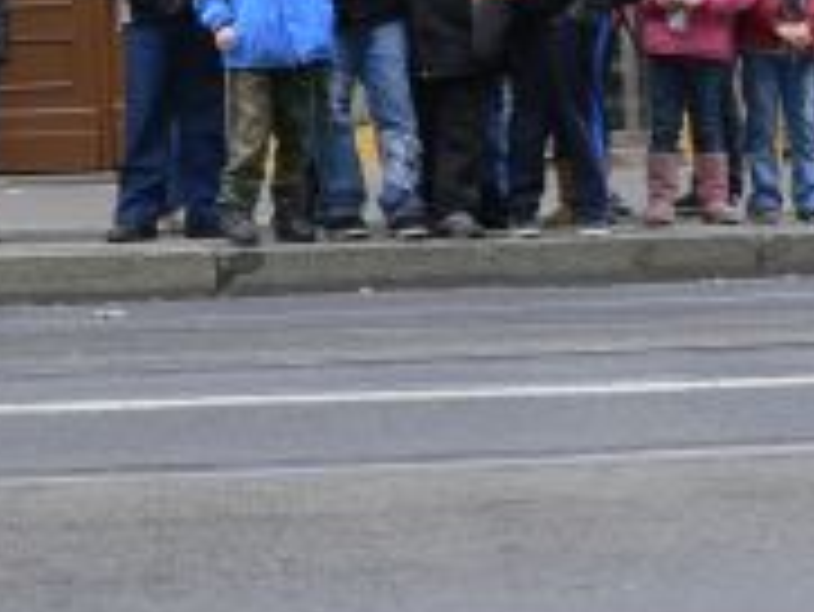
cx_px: -180
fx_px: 2471
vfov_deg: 13.9
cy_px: -4
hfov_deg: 17.7
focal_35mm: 105
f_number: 4
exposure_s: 1/60
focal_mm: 7.4
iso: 100
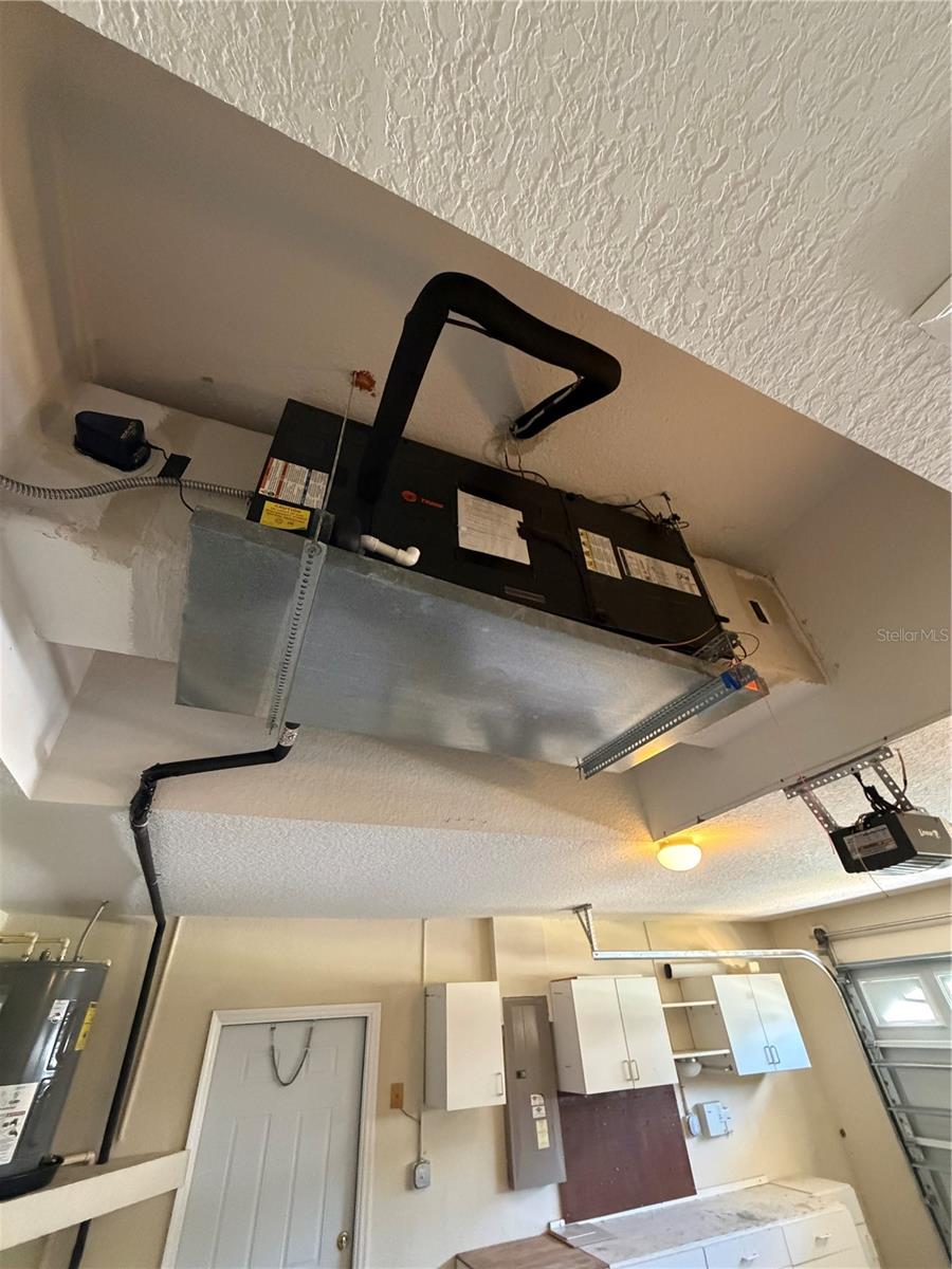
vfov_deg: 102.1
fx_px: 513
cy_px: 634
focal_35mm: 14
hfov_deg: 85.7
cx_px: 476
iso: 800
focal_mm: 2.22
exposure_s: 1/60
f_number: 2.2
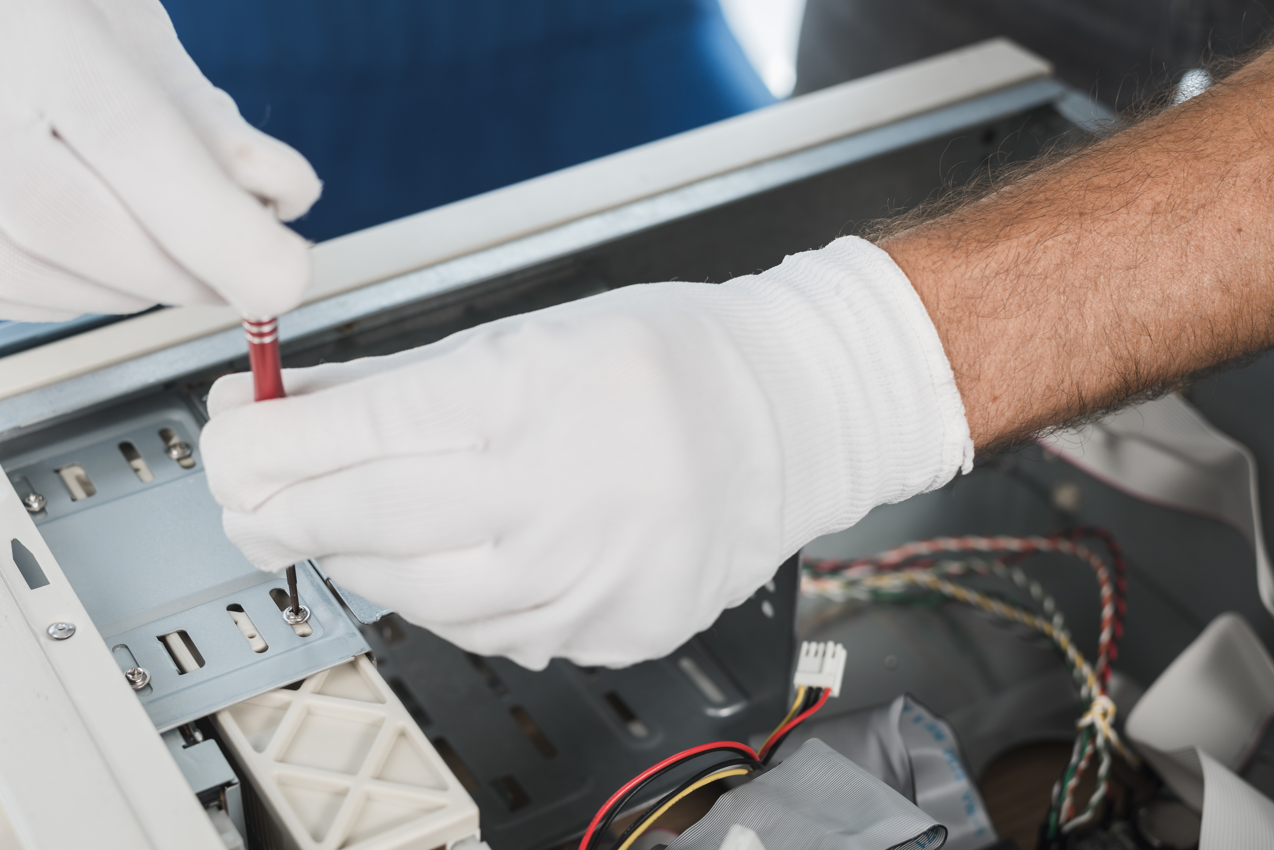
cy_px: 443
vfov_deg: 23.4
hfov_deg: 34.4
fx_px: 2053
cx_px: 540
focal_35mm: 58
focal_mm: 50
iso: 160
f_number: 4
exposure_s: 1/100
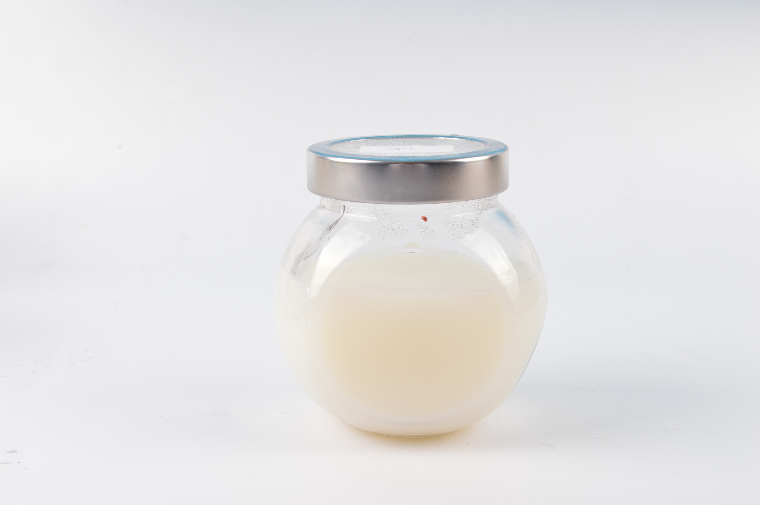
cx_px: 380
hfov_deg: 37.9
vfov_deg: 25.7
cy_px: 252
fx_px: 1107
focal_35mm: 52
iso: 200
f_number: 10
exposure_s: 1/125
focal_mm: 35
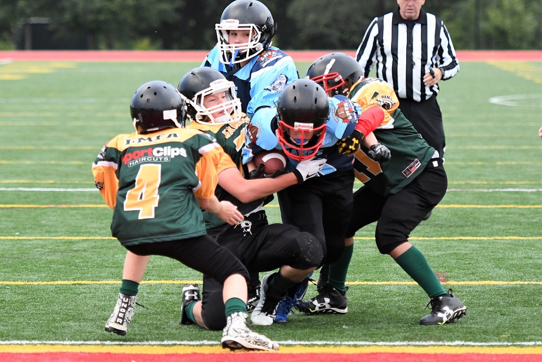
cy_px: 181
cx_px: 271
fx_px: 2710
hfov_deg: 11.4
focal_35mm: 180
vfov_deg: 7.6
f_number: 2.8
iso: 2200
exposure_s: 1/1000
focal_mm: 120
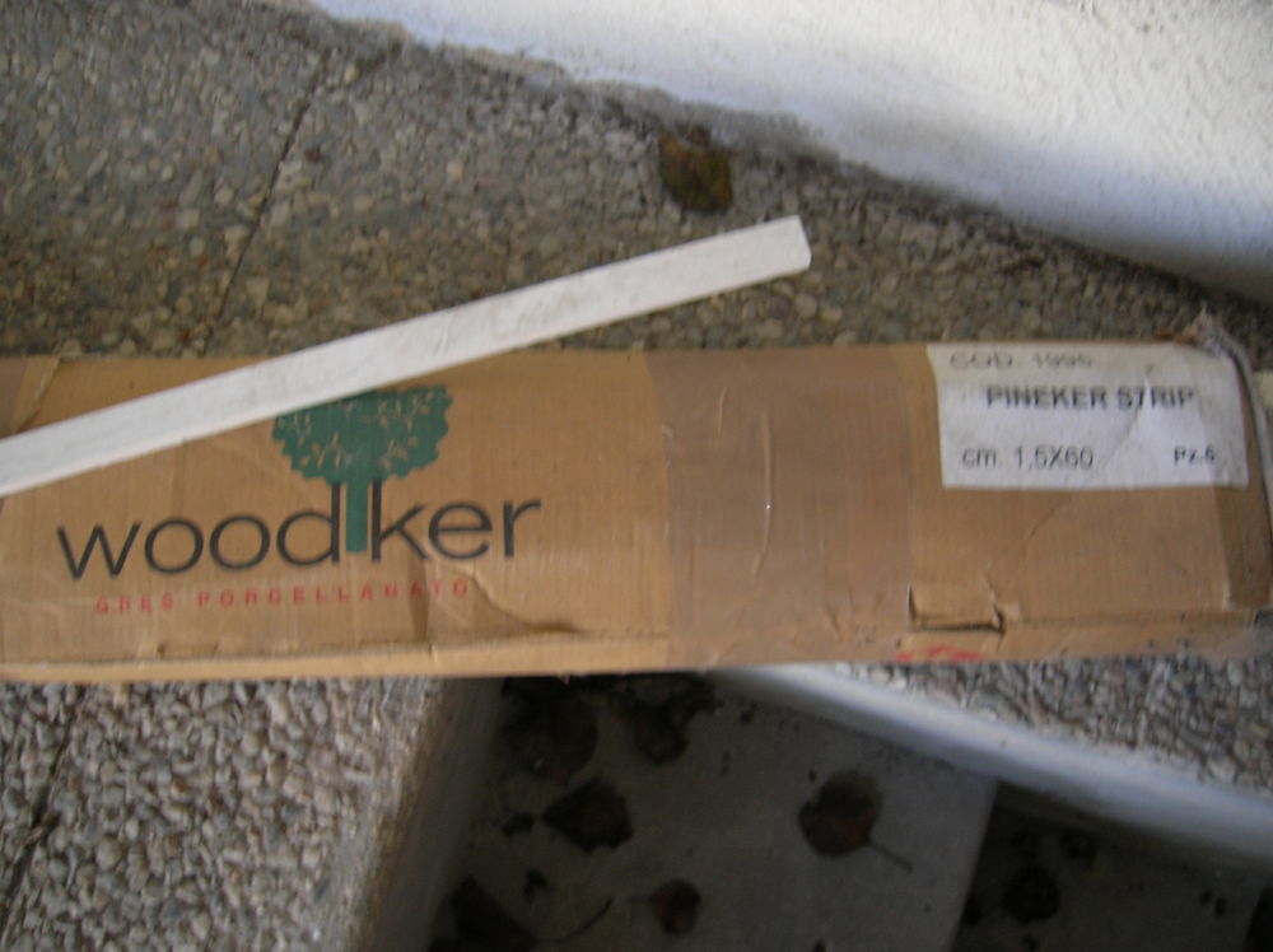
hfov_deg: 54.0
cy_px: 476
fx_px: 1249
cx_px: 636
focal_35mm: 34
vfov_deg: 41.7
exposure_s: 1/30
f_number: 2.9
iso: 50
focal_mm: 5.7
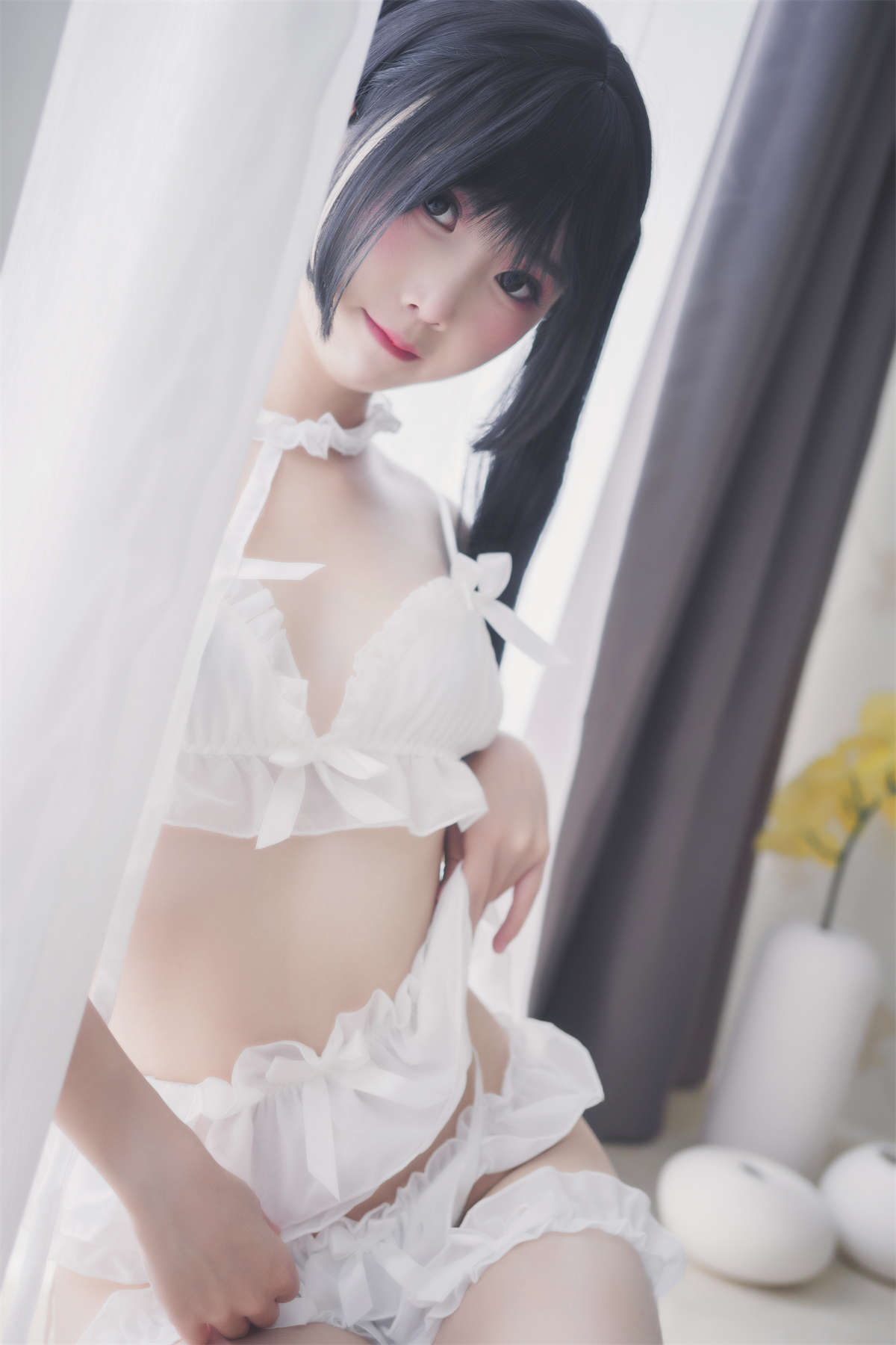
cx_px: 448
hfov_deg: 27.0
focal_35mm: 50
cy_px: 672
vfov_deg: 39.6
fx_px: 1867
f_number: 2.8
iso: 320
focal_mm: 50
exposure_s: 1/60
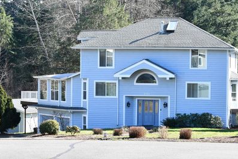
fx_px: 692
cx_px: 140
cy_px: 80
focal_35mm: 105
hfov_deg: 19.5
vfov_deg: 13.1
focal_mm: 55
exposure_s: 1/320
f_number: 9
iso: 640
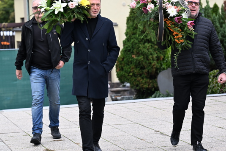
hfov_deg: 14.5
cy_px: 66
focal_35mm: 142
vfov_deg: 9.6
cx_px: 112
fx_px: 891
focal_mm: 110
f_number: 5
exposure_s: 1/1600
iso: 1250
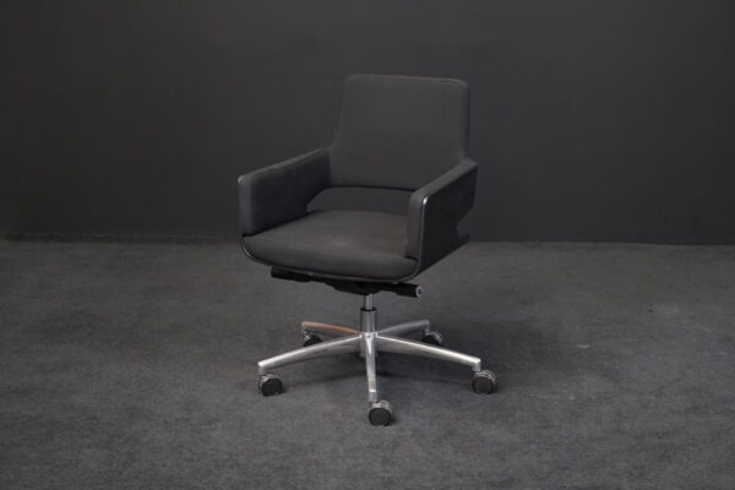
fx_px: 1164
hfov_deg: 35.1
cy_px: 245
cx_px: 368
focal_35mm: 57
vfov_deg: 23.8
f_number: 8
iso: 3200
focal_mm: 57
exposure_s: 1/100
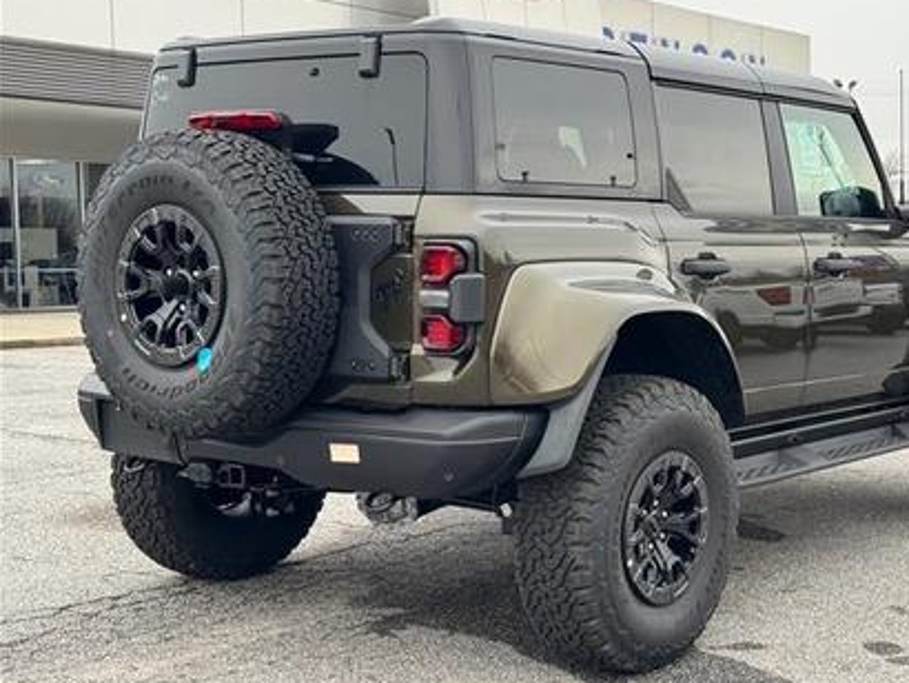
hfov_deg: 32.6
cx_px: 556
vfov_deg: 24.8
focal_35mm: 59
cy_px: 315
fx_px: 1550
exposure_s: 1/457
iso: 64
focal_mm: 6.76
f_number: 1.78
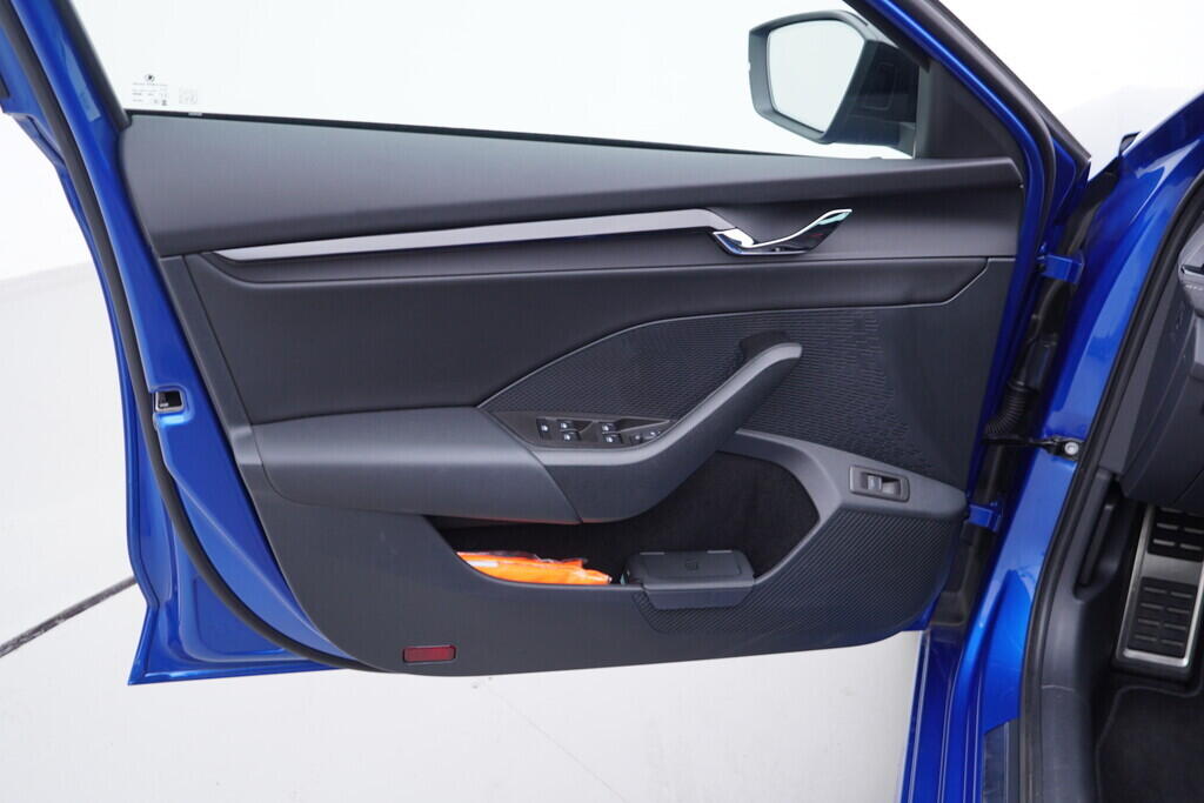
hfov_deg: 53.1
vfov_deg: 36.9
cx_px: 602
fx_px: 1204
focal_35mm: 36
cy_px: 402
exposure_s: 1/40
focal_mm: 24
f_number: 2.8
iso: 125
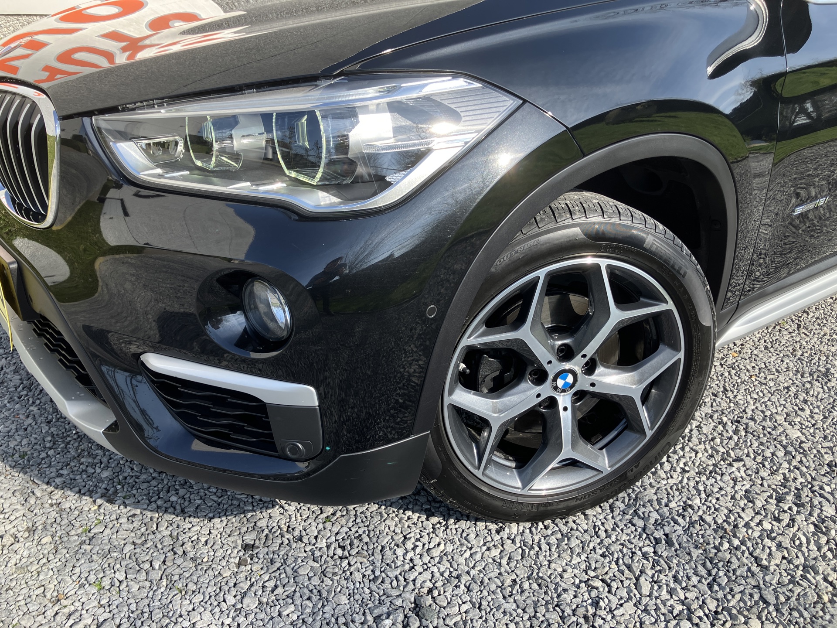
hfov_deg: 63.4
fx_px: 677
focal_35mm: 28
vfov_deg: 49.7
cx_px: 418
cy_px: 314
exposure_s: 1/565
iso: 32
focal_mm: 3.99
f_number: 1.8
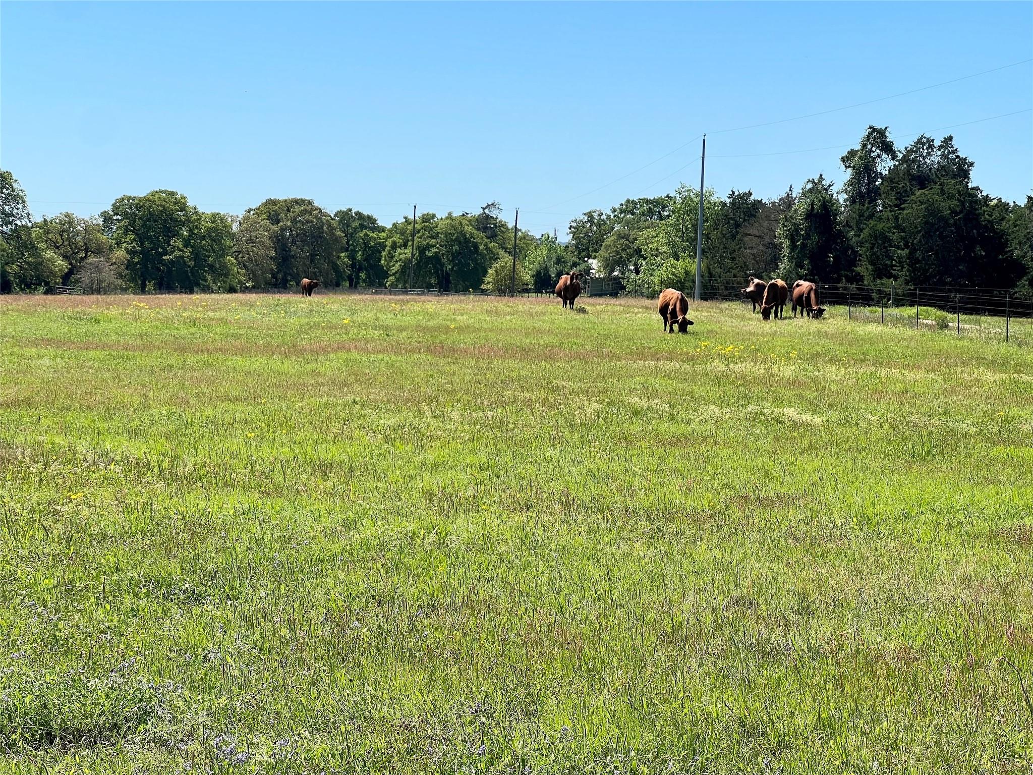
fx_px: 2298
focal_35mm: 77
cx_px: 516
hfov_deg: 25.3
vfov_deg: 19.1
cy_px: 388
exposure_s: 1/612
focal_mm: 9
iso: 32
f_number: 2.8
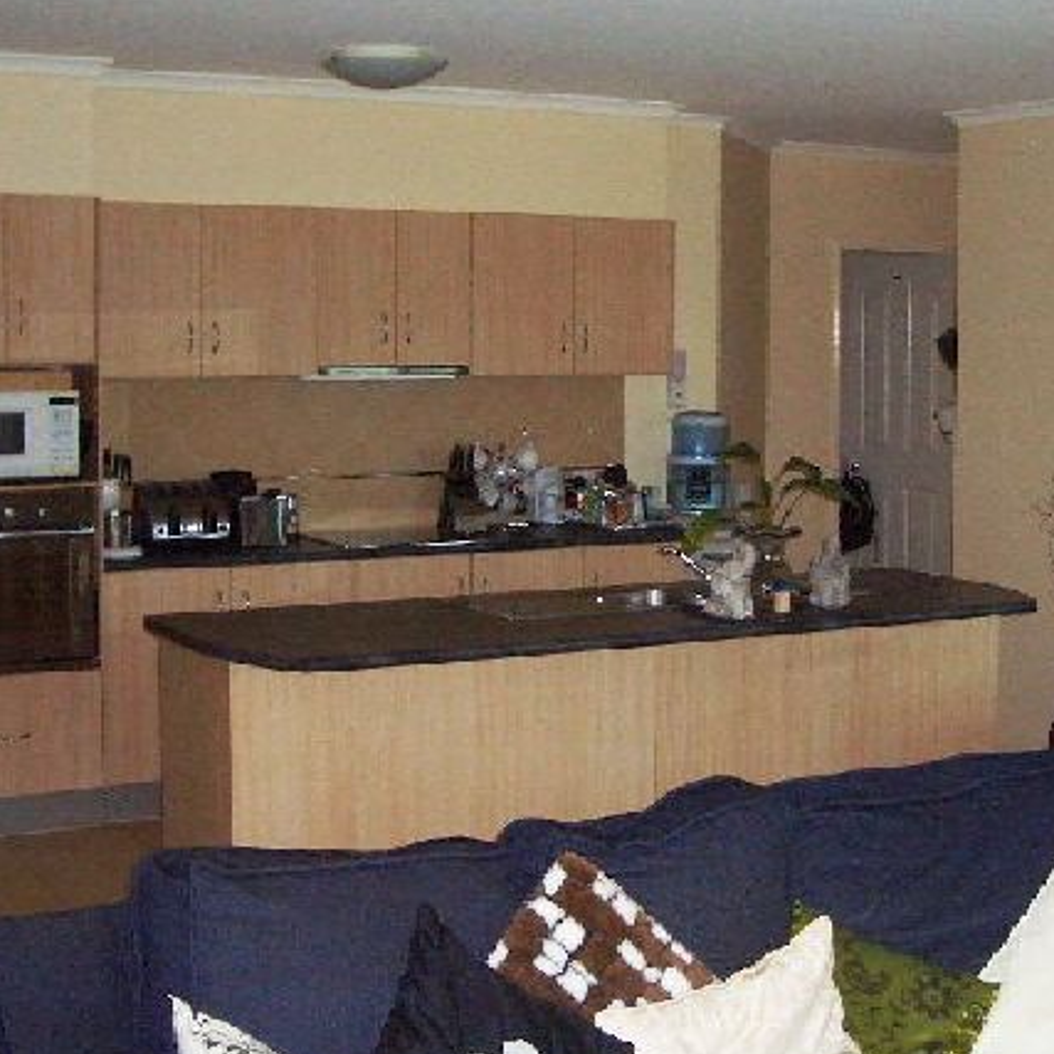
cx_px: 587
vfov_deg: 29.6
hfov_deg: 29.5
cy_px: 523
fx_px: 1998
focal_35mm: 58
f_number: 2.6
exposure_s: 1/60
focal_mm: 5.8
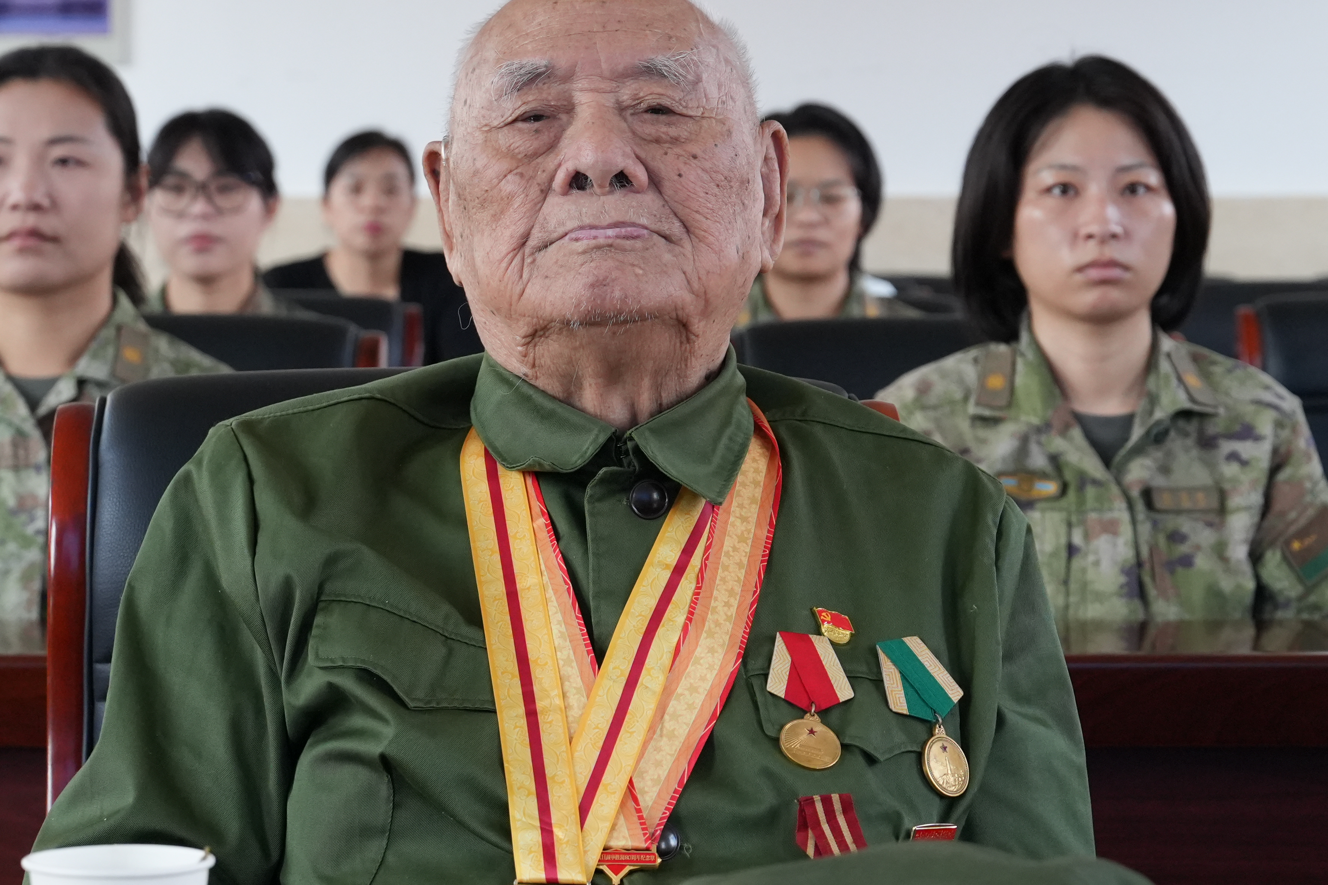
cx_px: 616
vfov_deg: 12.0
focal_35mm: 114
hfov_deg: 17.9
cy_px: 274
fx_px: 4205
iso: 2500
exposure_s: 1/320
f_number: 5.6
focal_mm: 58
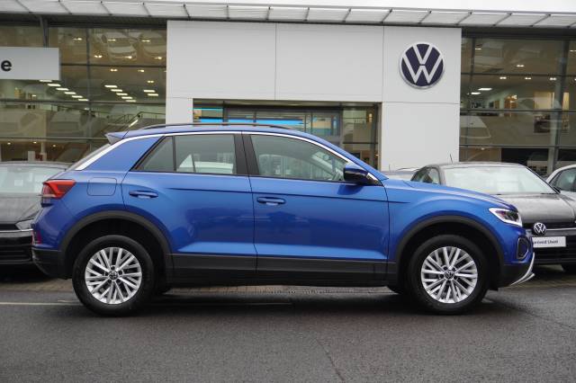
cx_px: 288
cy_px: 192
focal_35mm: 44
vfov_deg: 30.8
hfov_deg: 45.0
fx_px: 696
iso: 640
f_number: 4.5
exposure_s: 1/160
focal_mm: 29
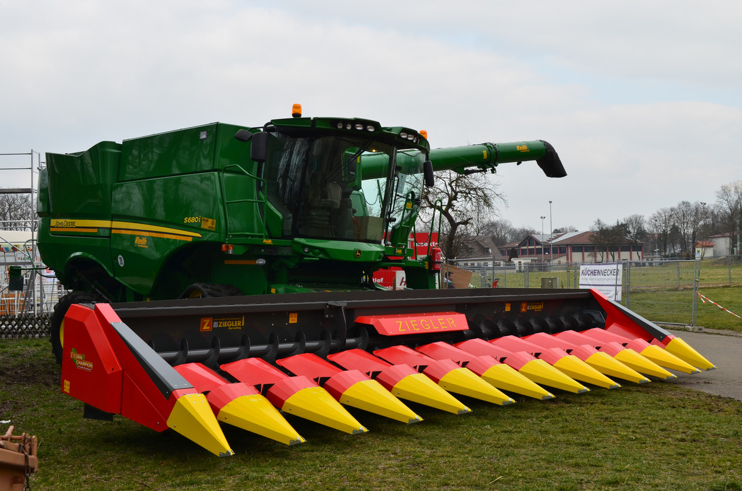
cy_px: 246
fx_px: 894
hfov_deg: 45.1
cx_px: 371
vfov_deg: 30.7
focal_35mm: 44
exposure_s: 1/250
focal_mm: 29
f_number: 10
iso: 400
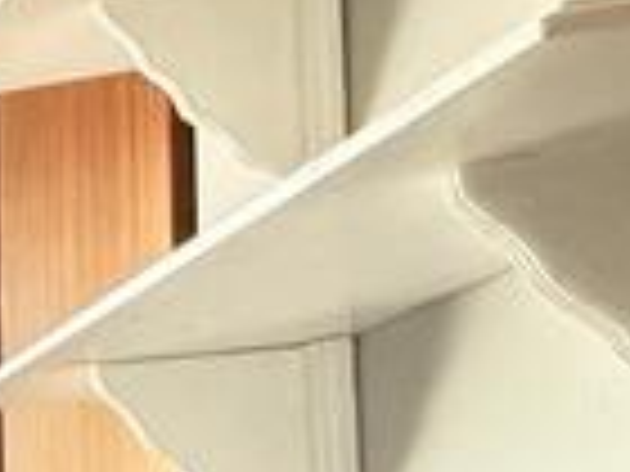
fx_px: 1456
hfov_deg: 12.4
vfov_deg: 17.1
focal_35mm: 80
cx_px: -1152
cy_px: 647
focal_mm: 2.22
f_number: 2.2
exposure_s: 1/60
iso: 1000
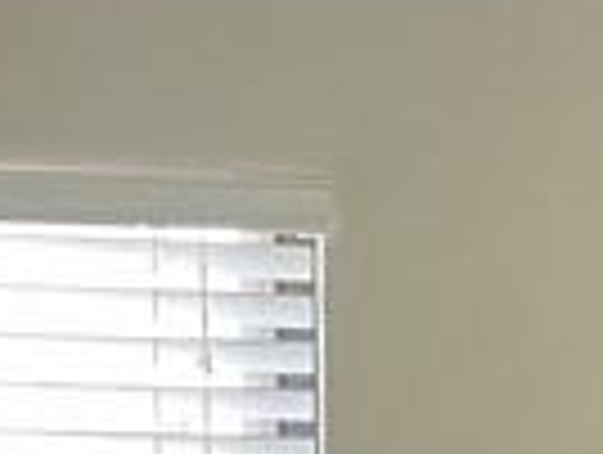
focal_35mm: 221
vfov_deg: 6.1
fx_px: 3857
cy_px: 1524
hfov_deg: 8.8
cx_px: 729
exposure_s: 1/60
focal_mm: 3
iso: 125
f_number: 1.8
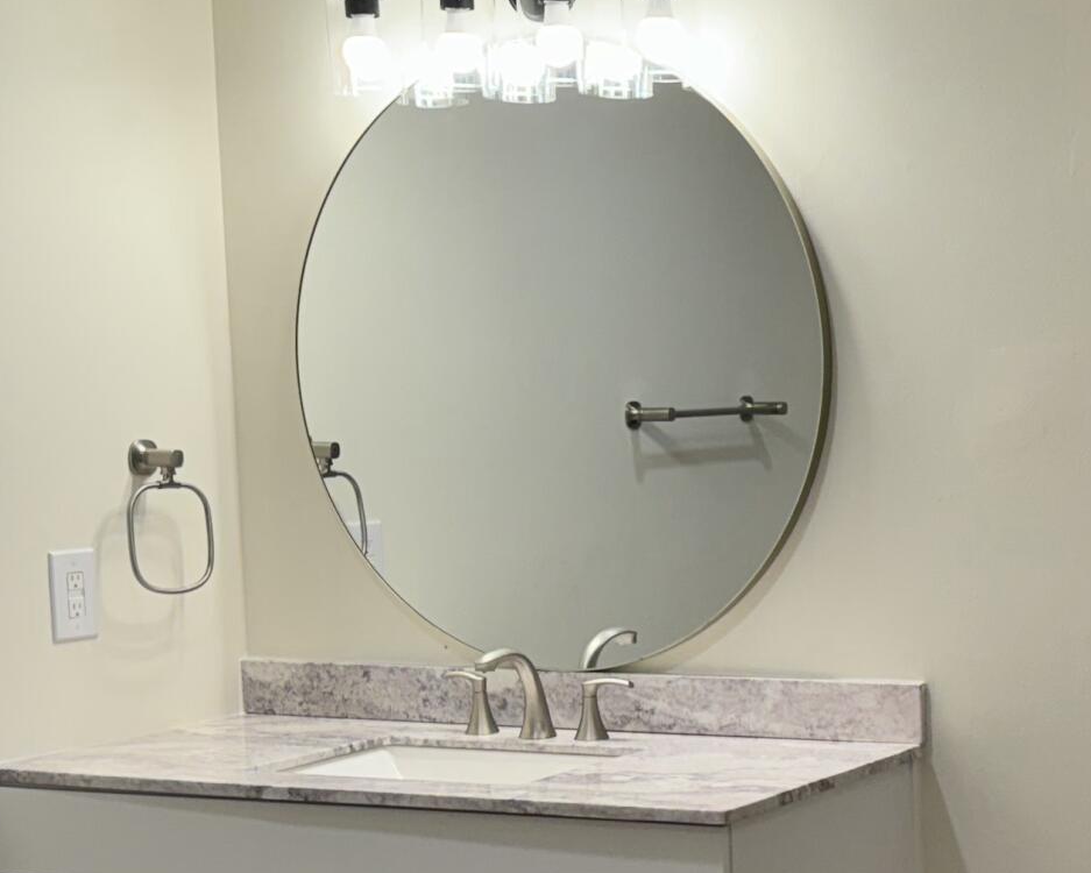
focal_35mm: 75
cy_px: 631
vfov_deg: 20.3
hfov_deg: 24.8
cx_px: 945
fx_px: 2422
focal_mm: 6.76
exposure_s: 1/120
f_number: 1.78
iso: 100
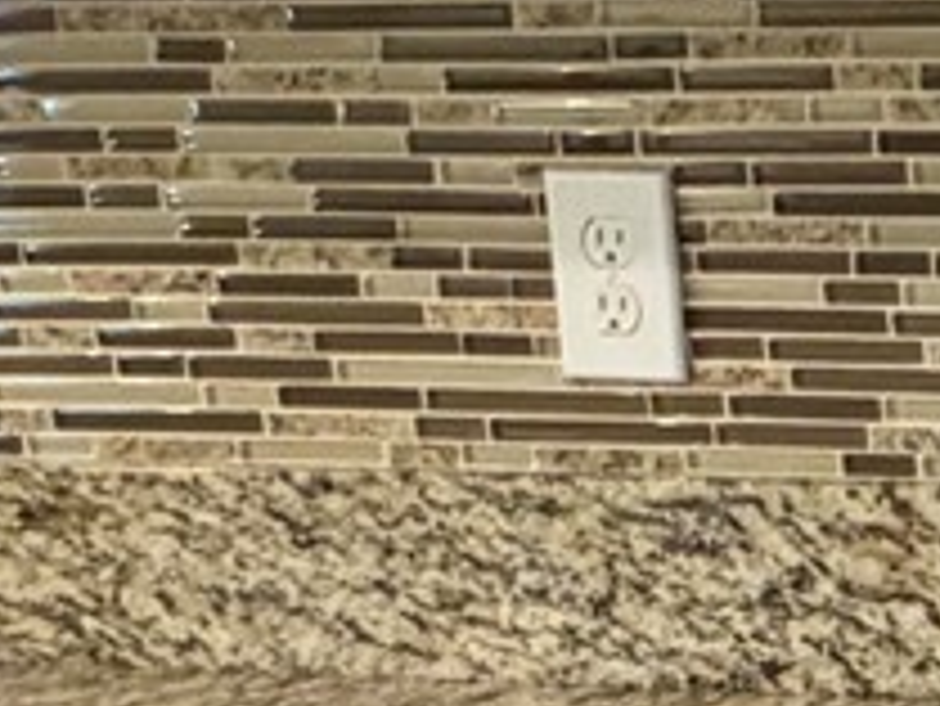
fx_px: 2907
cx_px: 2073
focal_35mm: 107
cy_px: 589
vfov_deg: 13.8
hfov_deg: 14.2
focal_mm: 2.22
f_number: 2.2
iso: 250
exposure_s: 1/60
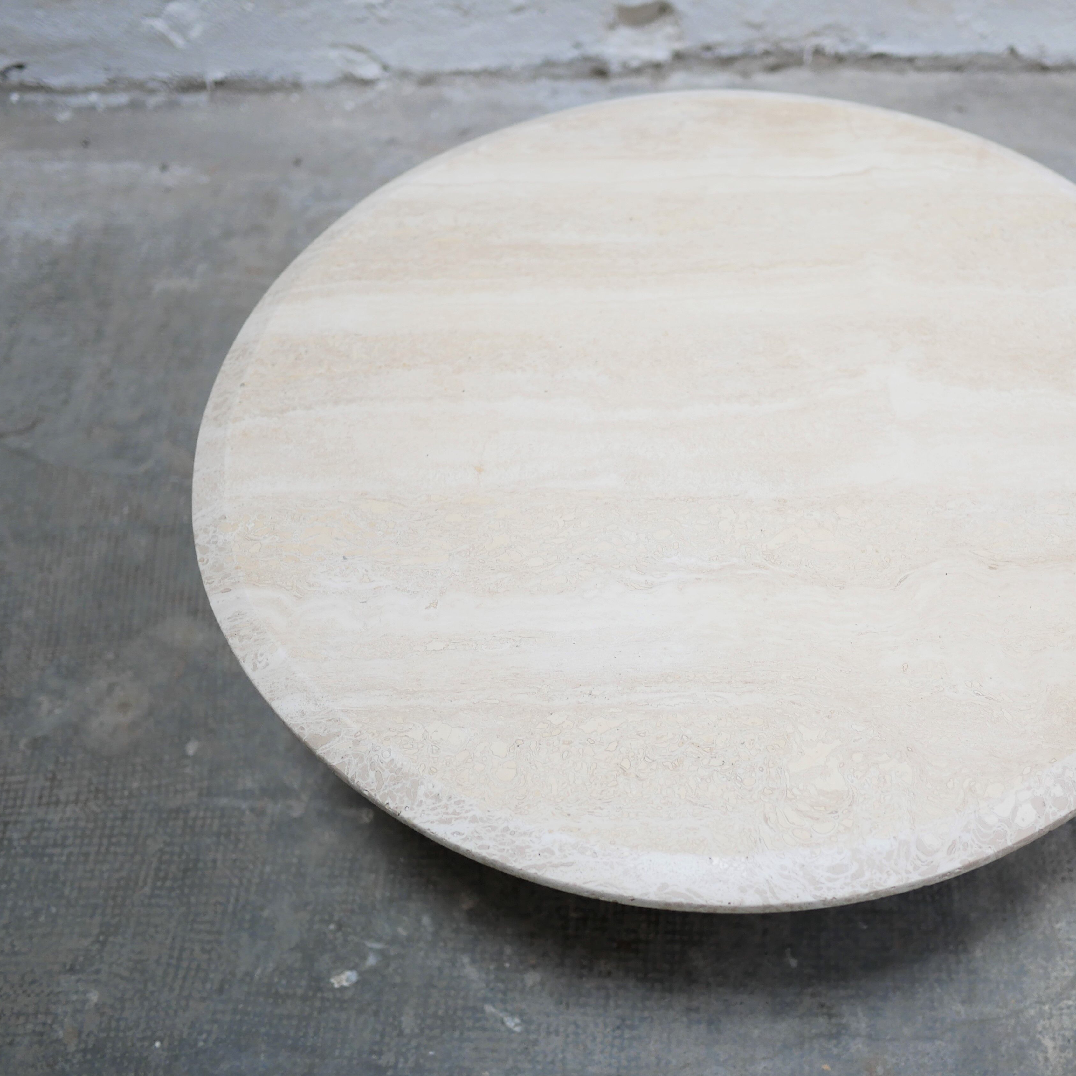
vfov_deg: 35.4
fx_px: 1688
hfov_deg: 35.1
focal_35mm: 48
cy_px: 543
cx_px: 700
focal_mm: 20
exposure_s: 1/60
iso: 250
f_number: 1.7
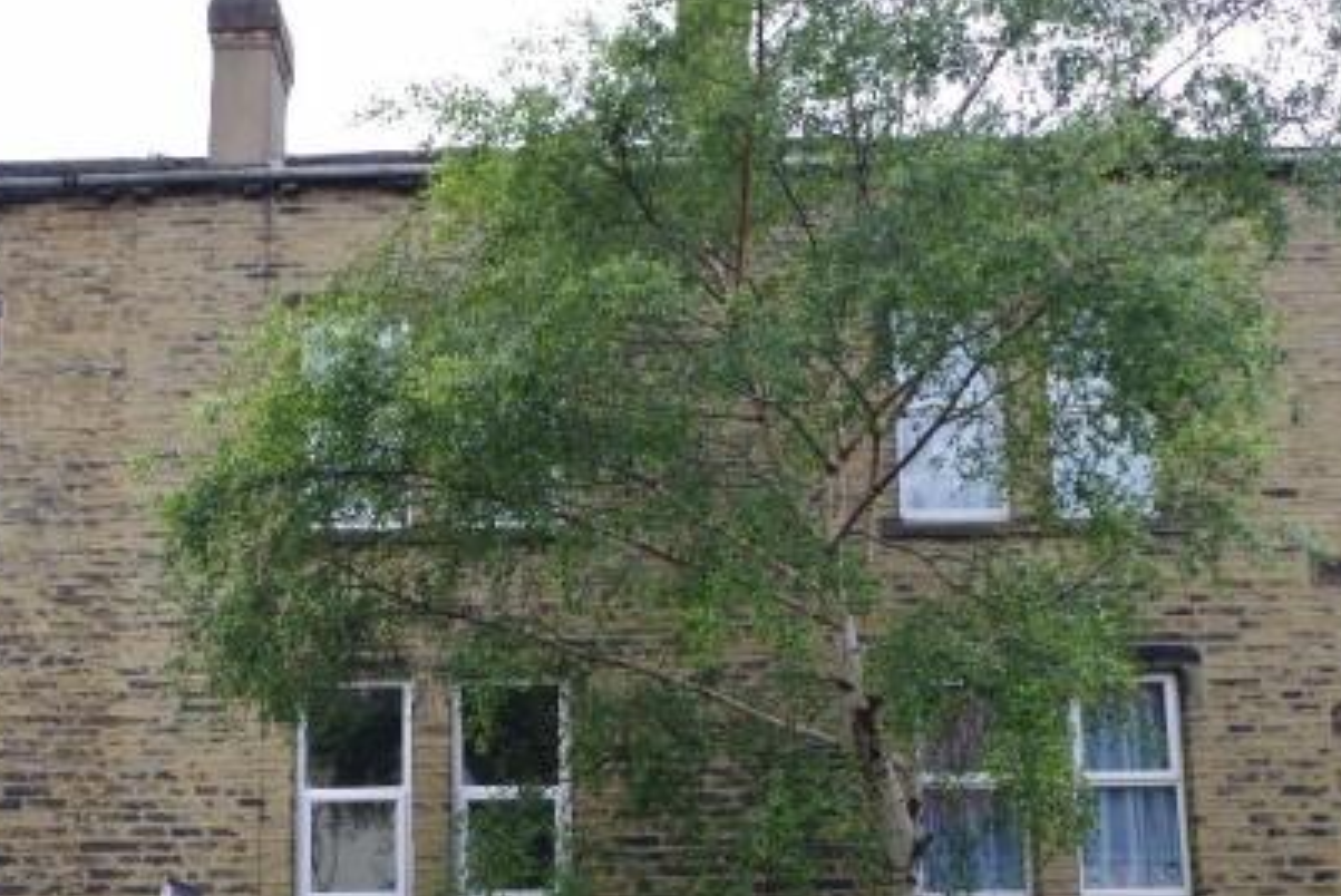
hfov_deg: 39.9
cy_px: 704
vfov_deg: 27.1
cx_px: 456
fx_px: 1827
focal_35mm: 49
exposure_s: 1/125
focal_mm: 20
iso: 100
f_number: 6.3
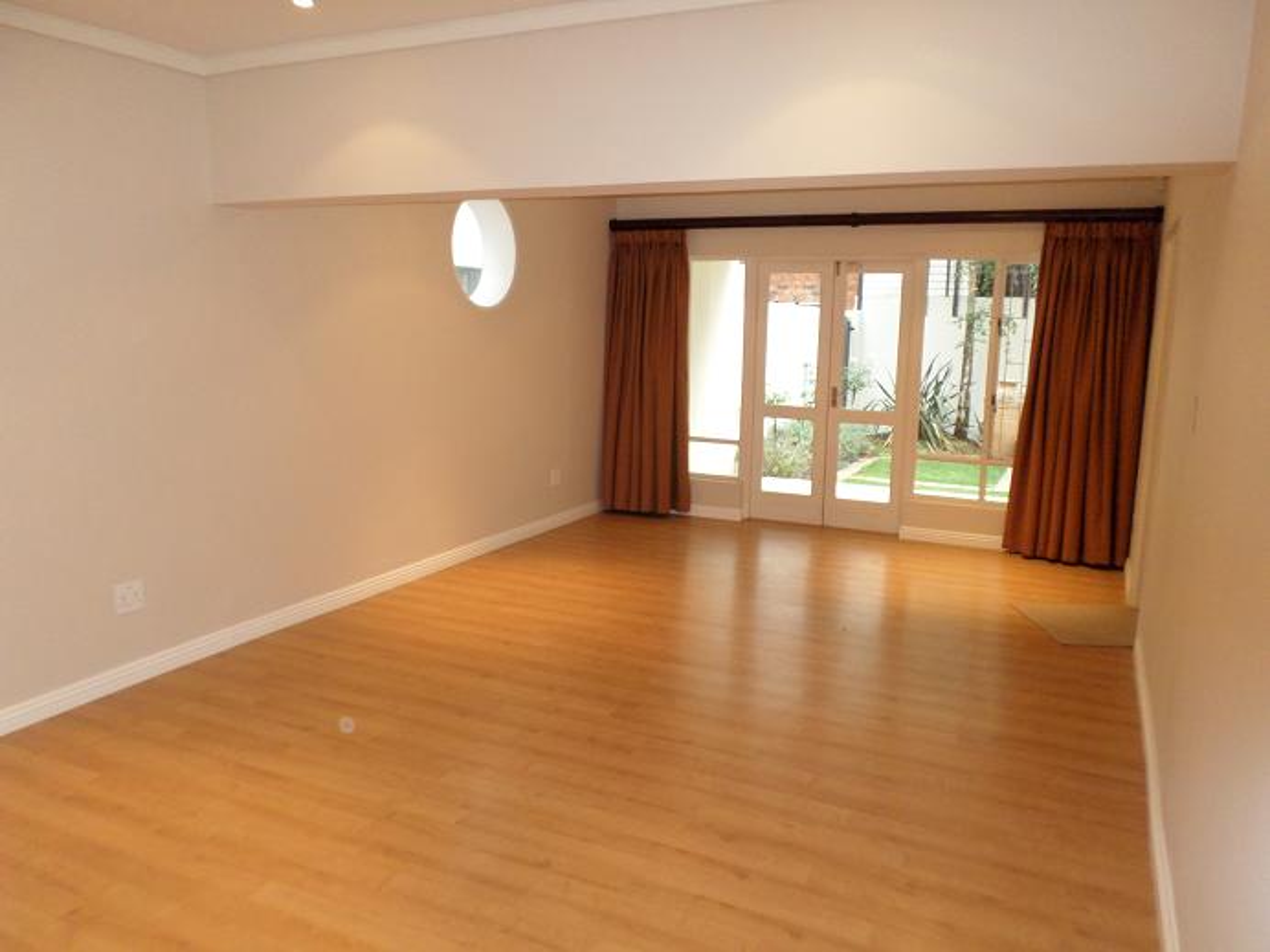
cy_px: 476
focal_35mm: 25
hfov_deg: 69.4
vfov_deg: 54.9
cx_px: 635
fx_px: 917
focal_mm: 4.5
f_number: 2.5
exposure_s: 1/30
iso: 240
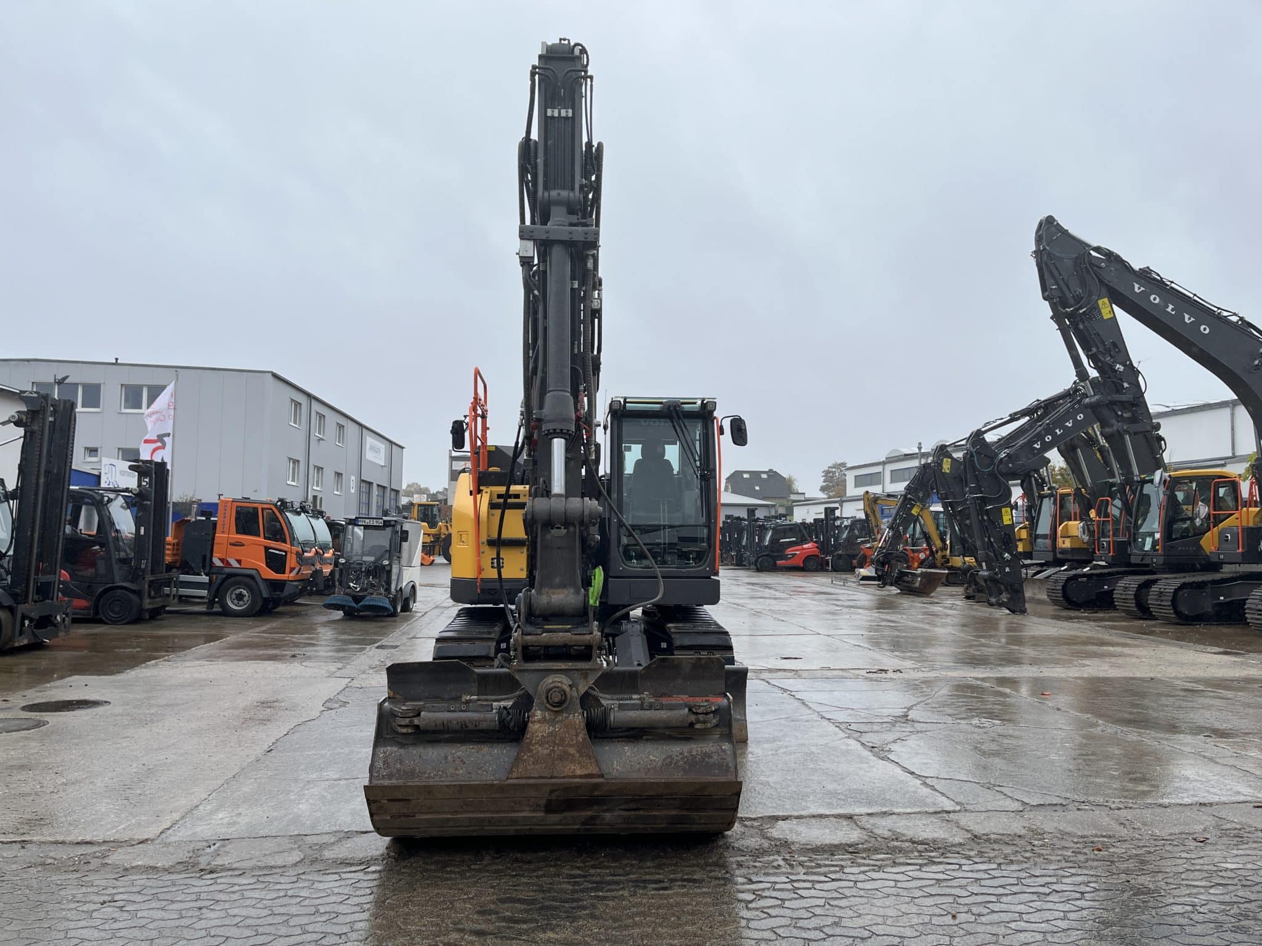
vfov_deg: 53.1
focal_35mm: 26
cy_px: 473
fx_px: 948
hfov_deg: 67.3
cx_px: 631
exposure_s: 1/975
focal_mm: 5.1
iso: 50
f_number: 1.6
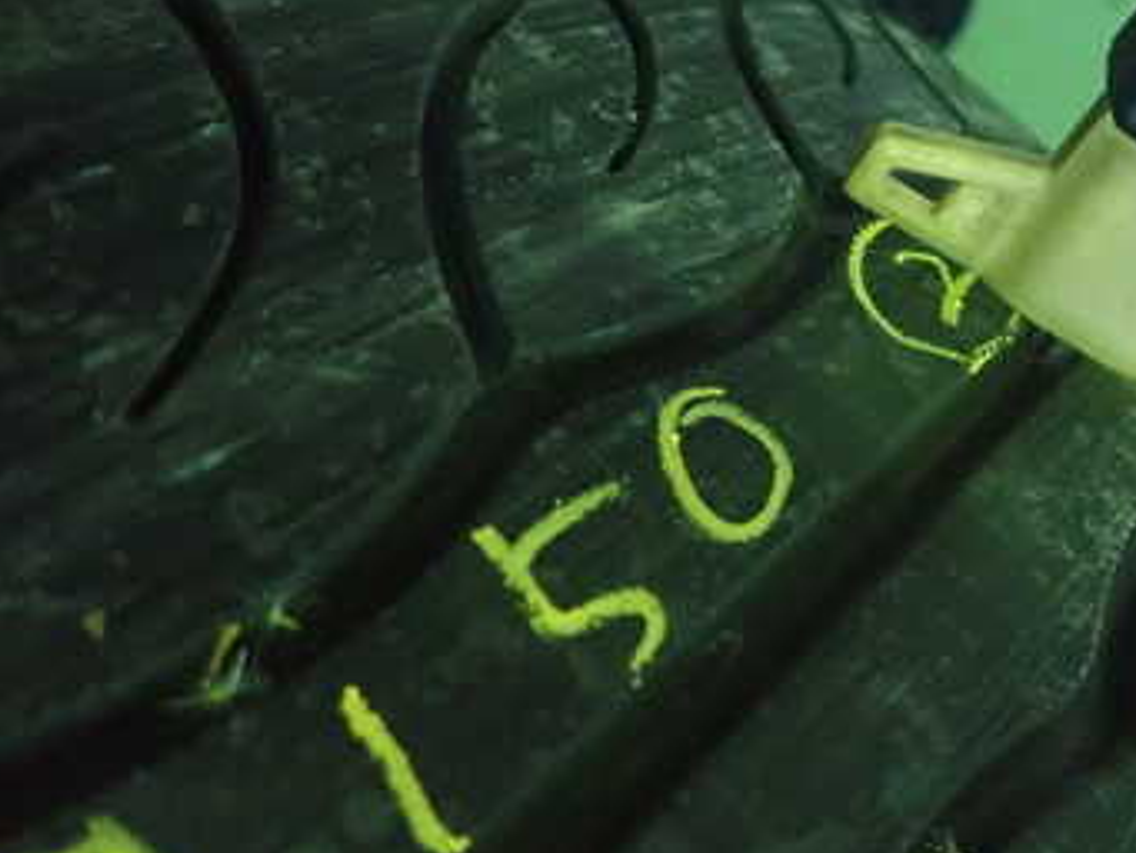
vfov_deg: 32.9
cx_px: 943
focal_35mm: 44
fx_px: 1444
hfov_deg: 40.8
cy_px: 393
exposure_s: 1/40
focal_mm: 4.5
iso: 1250
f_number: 2
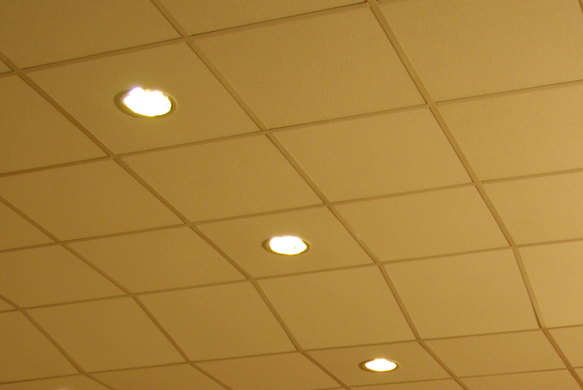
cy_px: 475
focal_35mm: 76
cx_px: 463
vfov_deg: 17.1
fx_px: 1232
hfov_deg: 26.2
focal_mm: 18
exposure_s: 1/30
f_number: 3.5
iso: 280
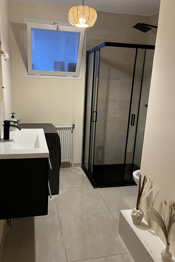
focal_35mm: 28
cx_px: 76
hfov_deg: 46.3
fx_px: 204
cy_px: 134
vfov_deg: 65.5
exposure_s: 1/50
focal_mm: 5.7
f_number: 1.5
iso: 320
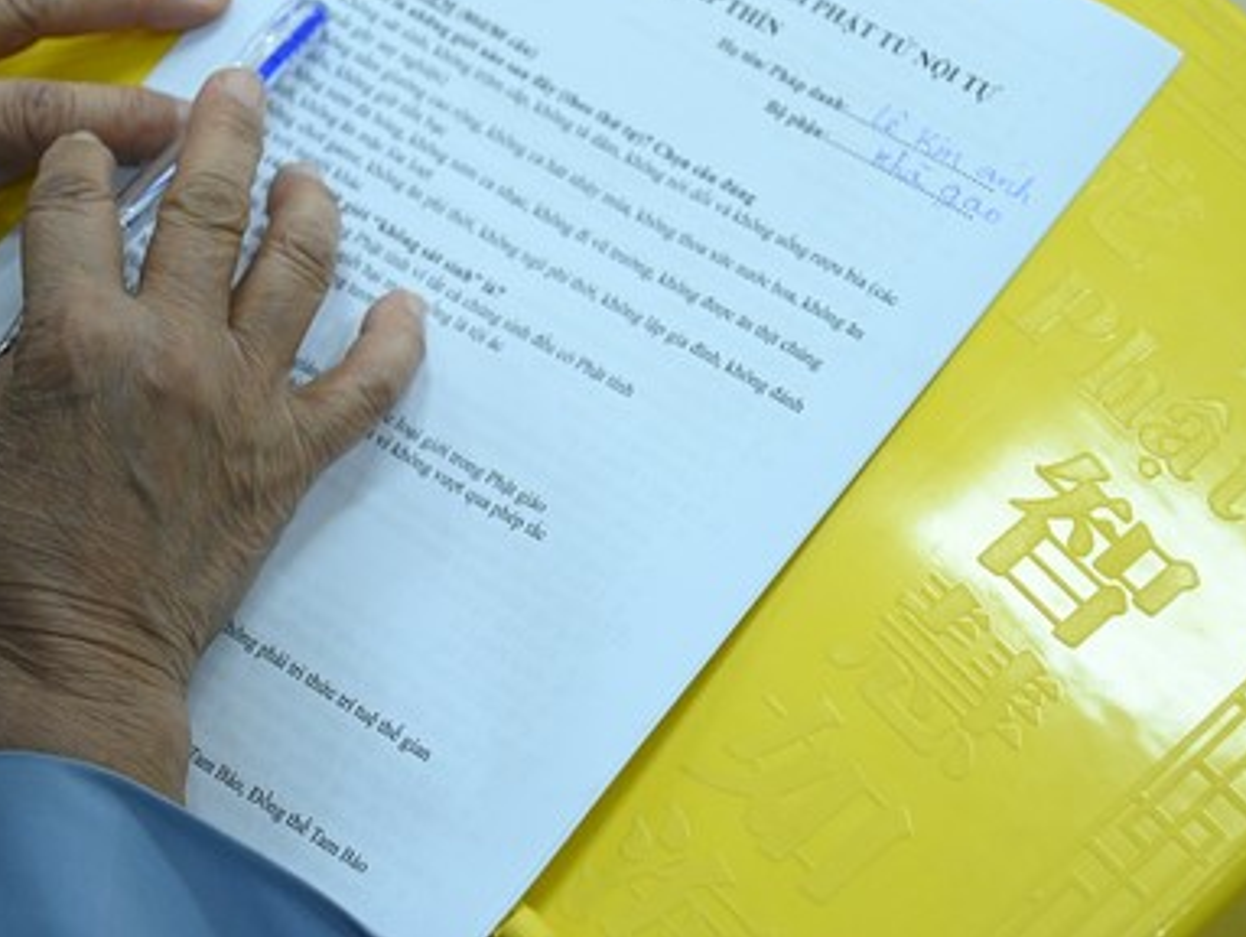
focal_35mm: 127
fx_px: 4576
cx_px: 517
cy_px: 238
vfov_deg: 11.7
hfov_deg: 15.5
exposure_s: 1/200
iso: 4000
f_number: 4
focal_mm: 78
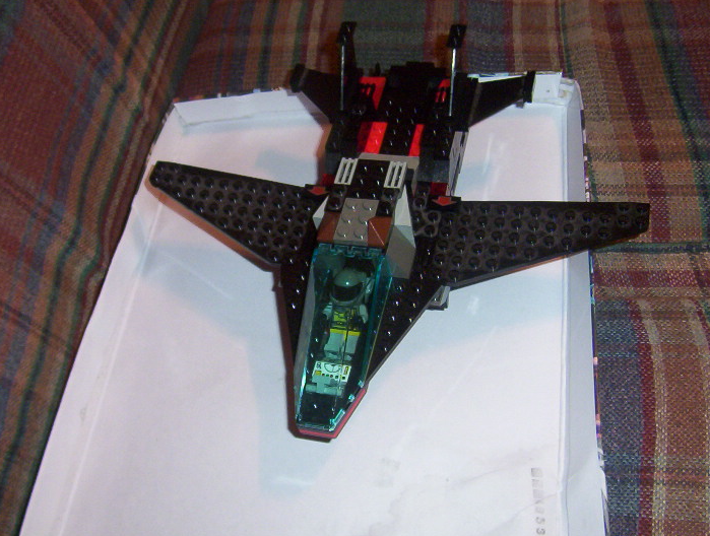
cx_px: 328
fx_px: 864
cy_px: 243
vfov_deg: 34.5
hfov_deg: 44.7
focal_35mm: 42
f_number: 2.76
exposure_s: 1/30
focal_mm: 5.54
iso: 140
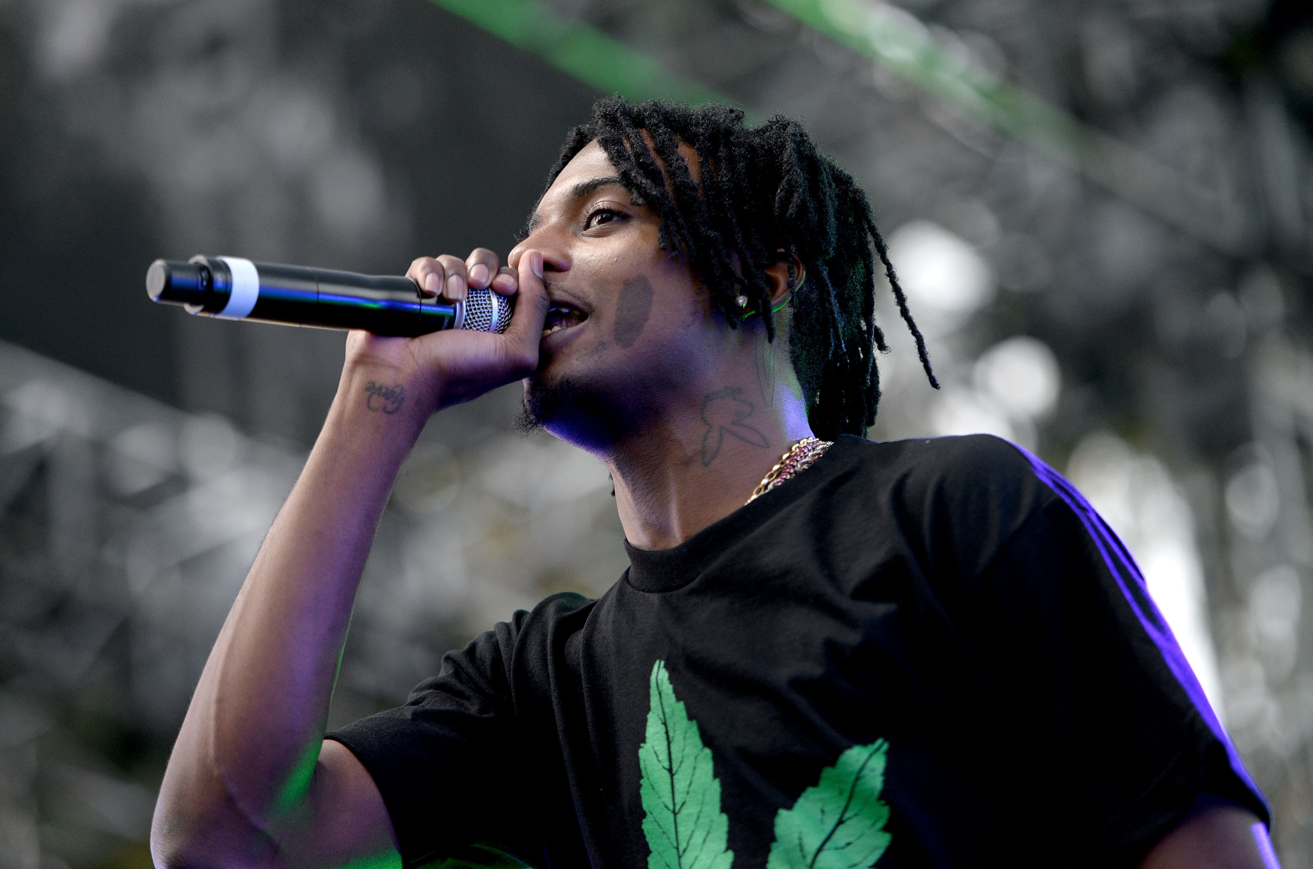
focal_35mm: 160
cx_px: 656
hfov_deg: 12.9
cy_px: 434
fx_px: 5823
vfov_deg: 8.5
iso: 1000
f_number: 3.2
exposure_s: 1/640
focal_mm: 160
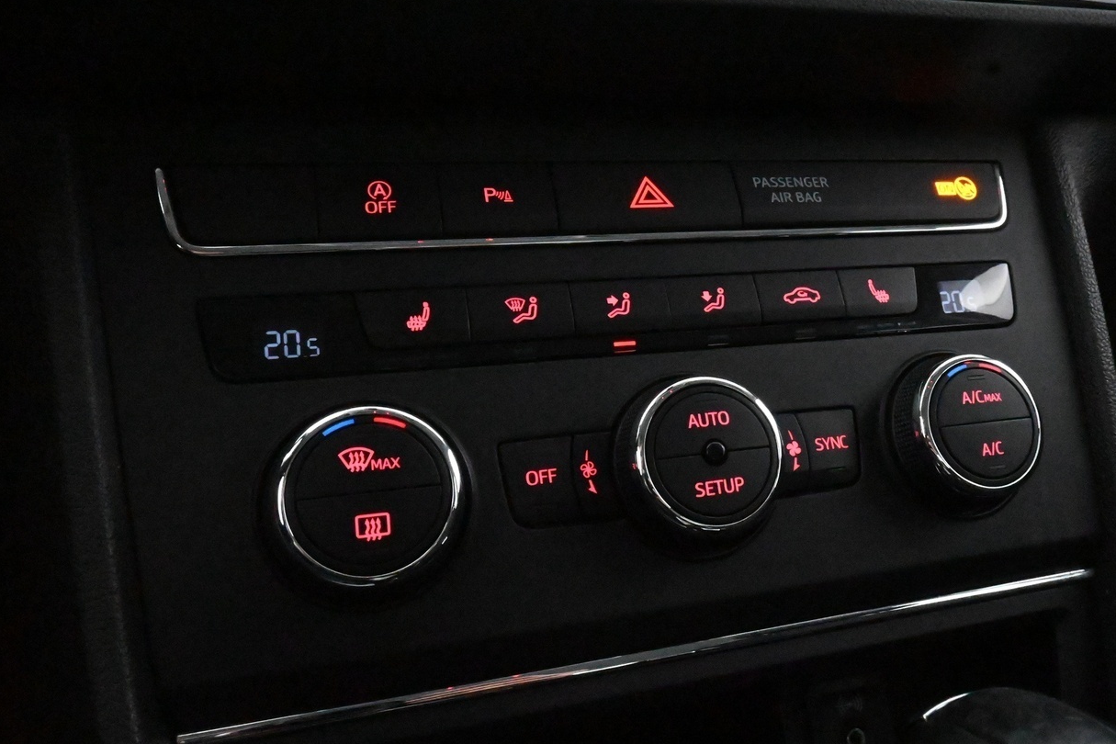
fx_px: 992
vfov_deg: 41.0
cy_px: 321
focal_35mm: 32
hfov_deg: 58.2
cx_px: 680
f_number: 13
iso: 22800
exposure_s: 1/25
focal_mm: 16
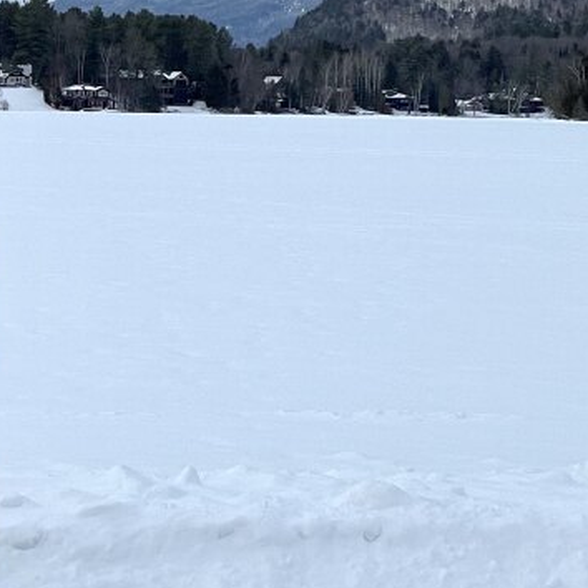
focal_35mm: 133
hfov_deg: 13.0
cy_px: 173
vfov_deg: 13.1
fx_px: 2556
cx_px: 88
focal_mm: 6
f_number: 2
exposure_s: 1/1089
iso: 25
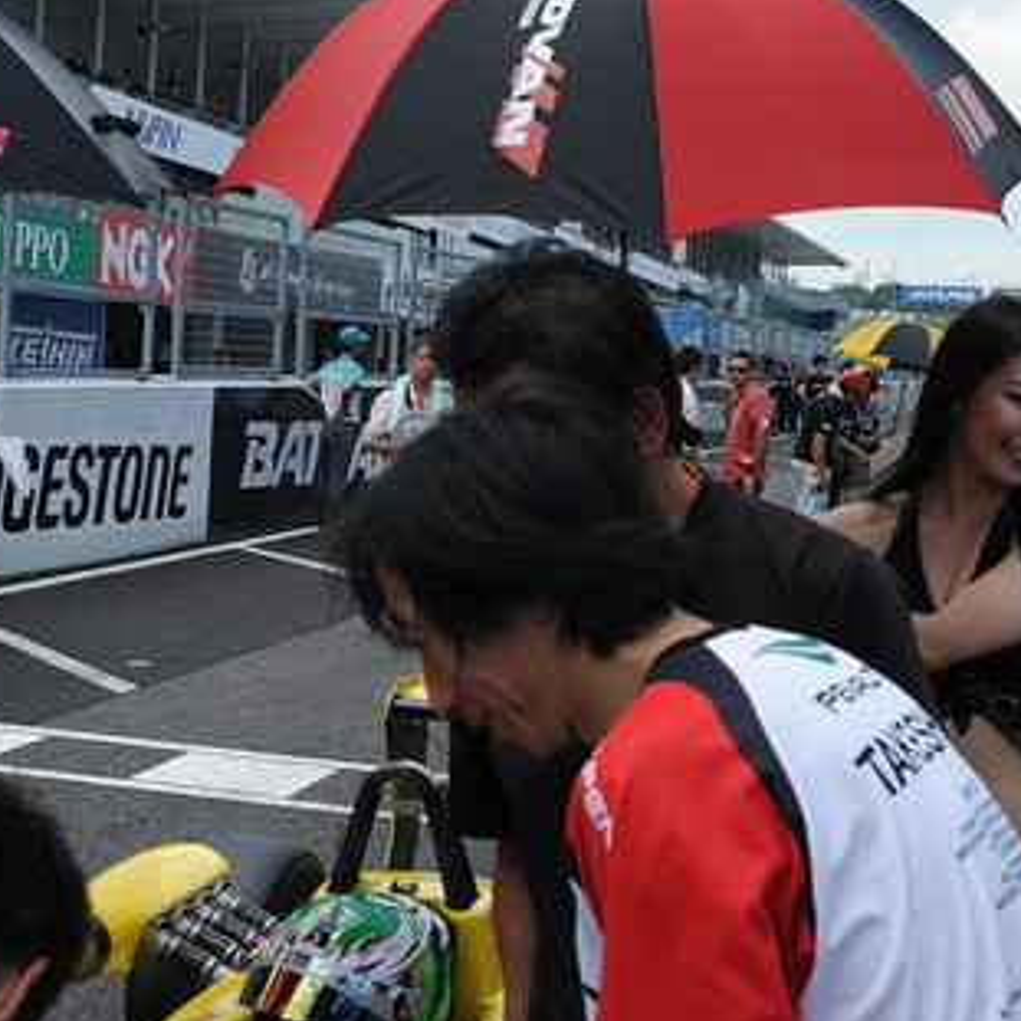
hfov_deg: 27.1
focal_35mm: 63
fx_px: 2102
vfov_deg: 27.3
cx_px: 345
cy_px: 463
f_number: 8
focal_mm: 32
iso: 200
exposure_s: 1/250
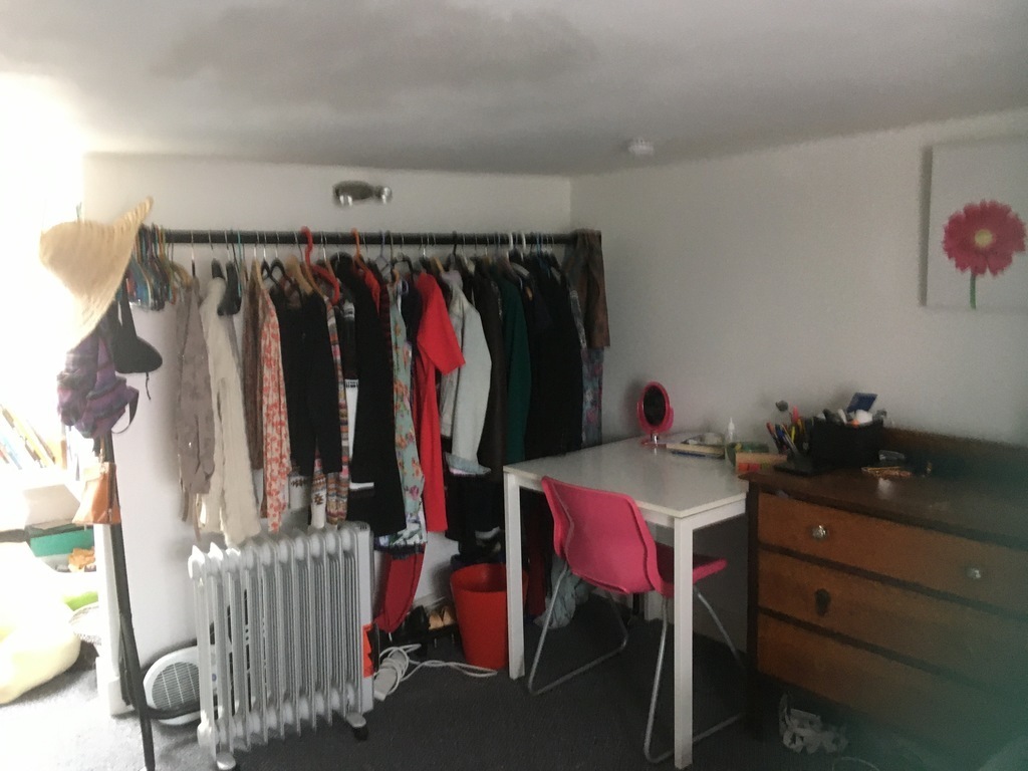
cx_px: 514
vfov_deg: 48.2
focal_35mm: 29
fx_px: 861
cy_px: 386
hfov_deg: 61.7
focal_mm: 4.15
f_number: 2.2
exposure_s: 1/17
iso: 200
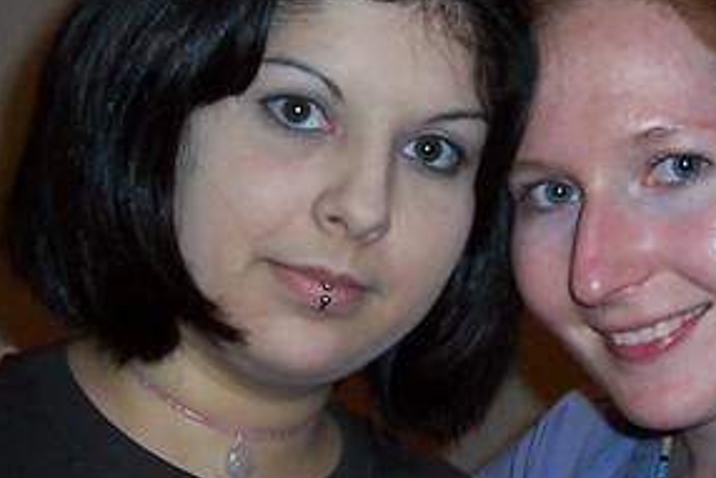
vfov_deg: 15.9
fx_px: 1711
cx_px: 428
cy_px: 185
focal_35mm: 86
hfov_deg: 23.6
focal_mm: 5.6
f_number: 2.8
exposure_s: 1/60
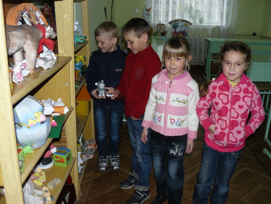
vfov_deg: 39.7
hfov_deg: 51.4
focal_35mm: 36
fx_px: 282
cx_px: 136
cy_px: 102
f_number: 2.8
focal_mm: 6
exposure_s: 1/30
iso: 100
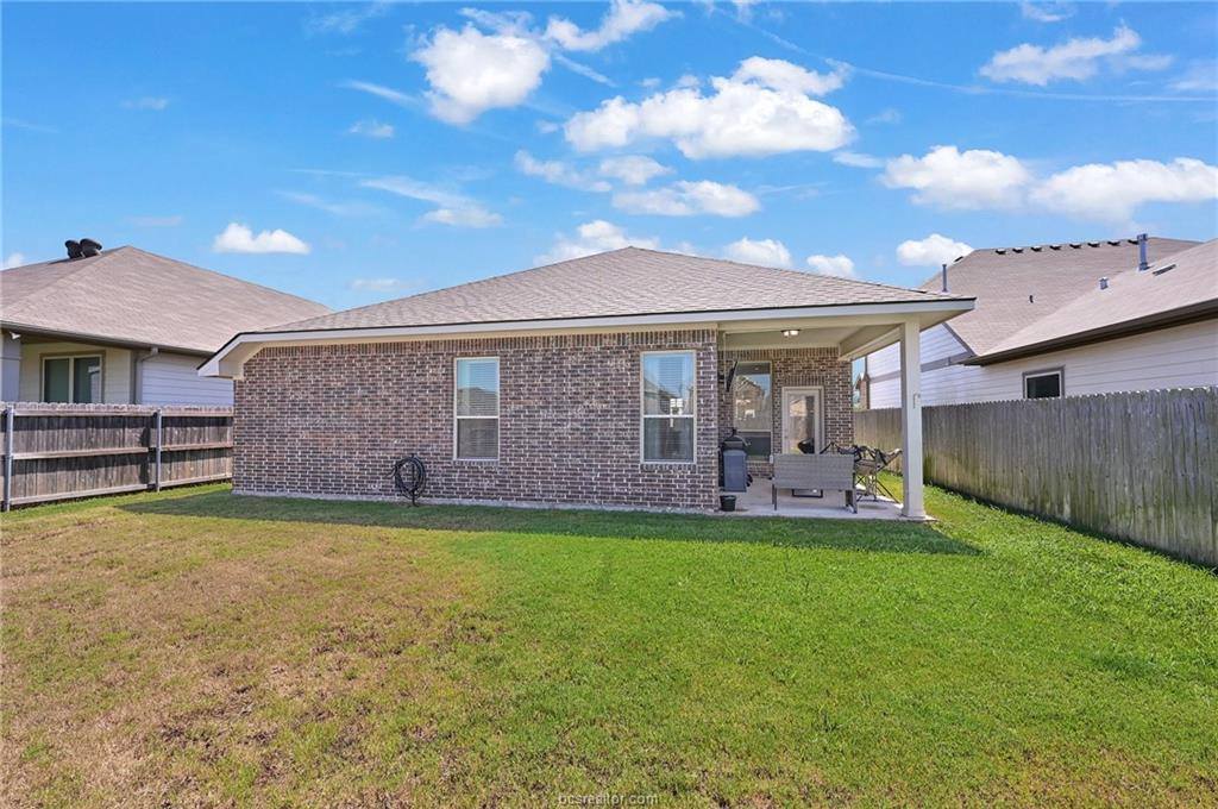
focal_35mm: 14
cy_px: 404
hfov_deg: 104.3
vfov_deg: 81.1
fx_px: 473
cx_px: 609
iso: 250
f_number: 7.1
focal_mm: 14
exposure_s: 1/640
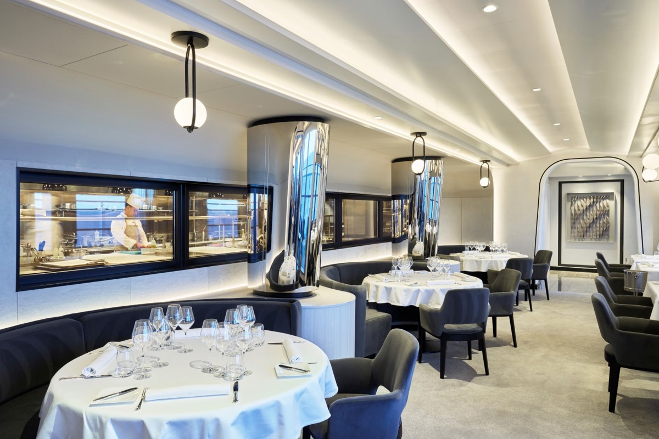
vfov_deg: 53.1
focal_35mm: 24
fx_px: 439
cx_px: 330
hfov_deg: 73.7
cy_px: 220
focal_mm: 24
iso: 200
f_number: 11
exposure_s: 1/4
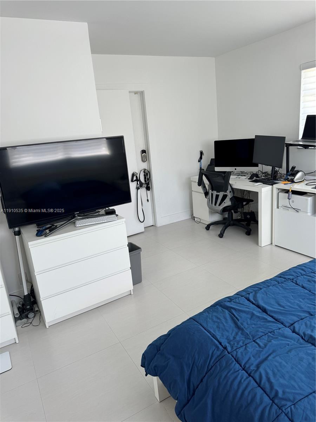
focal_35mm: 24
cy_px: 211
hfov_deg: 56.8
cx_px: 158
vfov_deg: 71.6
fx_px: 292
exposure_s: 1/121
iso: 80
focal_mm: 6.86
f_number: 1.78
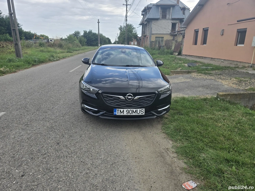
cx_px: 128
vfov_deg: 58.9
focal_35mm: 23
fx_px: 169
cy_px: 96
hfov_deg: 73.9
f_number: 1.7
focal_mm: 6.3
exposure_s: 1/276
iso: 12
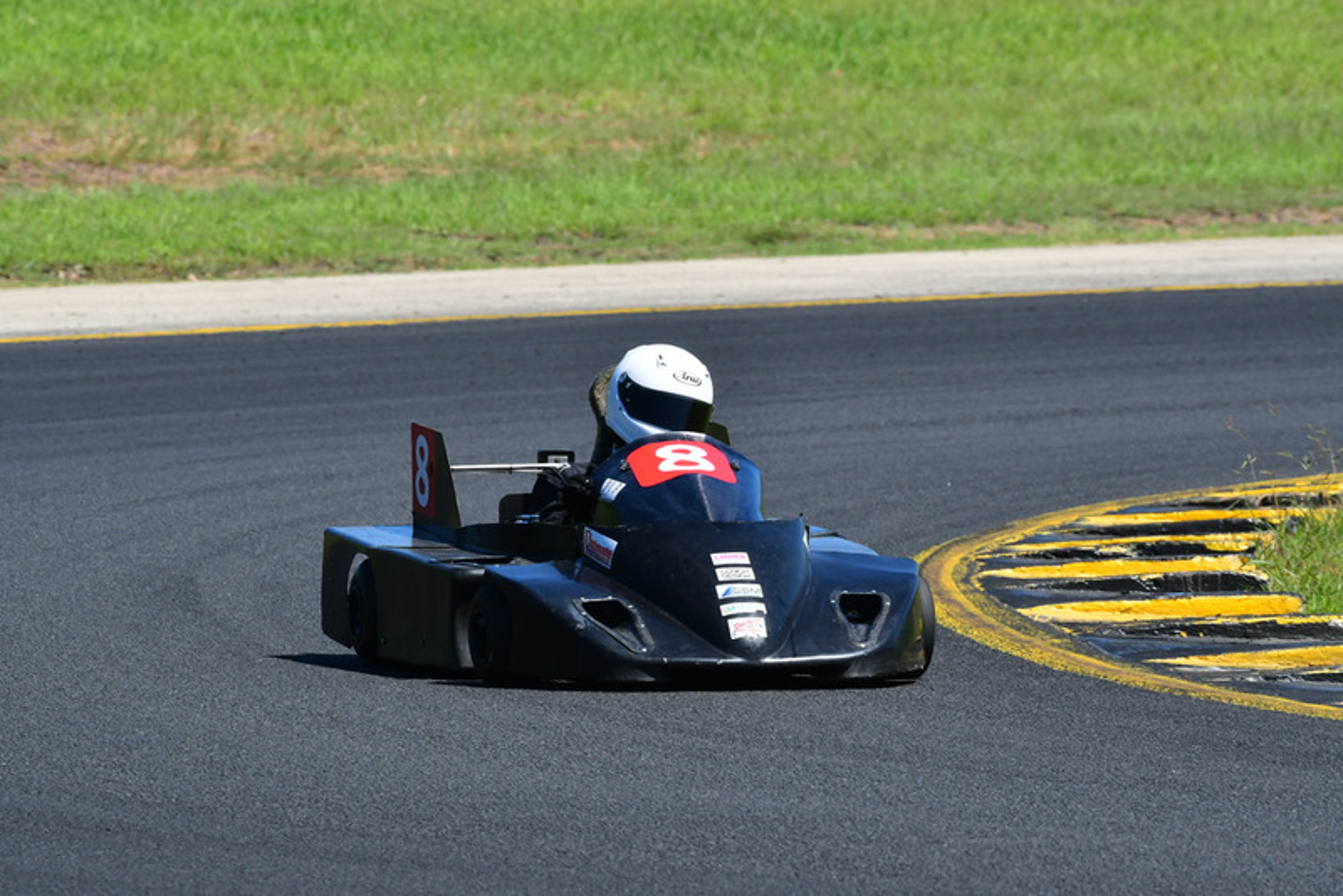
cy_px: 448
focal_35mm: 540
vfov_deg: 2.5
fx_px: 20151
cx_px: 672
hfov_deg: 3.8
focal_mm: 360
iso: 500
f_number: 11
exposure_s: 1/640
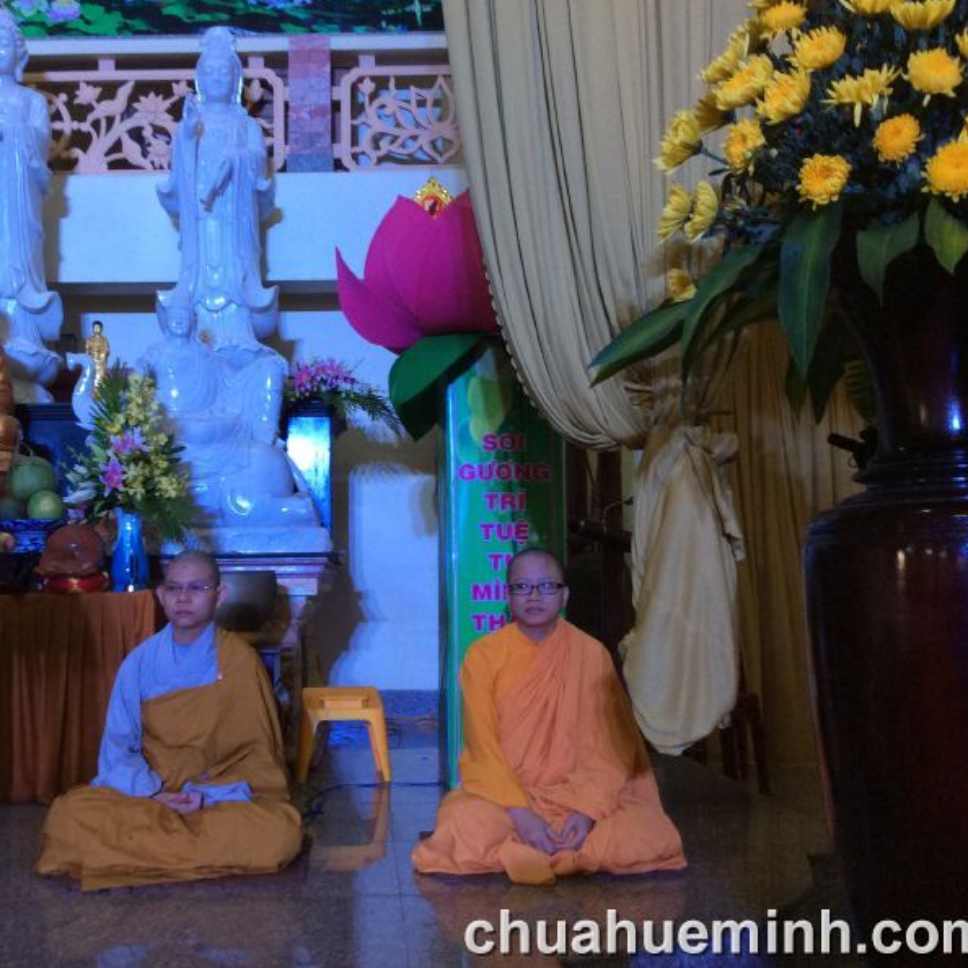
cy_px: 483
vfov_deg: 43.9
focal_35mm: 38
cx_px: 345
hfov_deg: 43.4
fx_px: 1202
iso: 80
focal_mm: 3.3
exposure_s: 1/25
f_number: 2.4
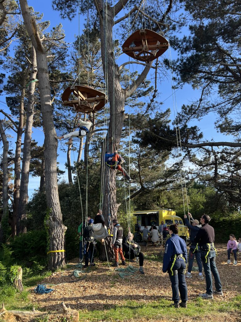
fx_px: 241
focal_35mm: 26
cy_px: 161
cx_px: 120
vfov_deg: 67.3
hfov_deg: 53.1
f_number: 1.5
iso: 50
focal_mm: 5.7
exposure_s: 1/1079
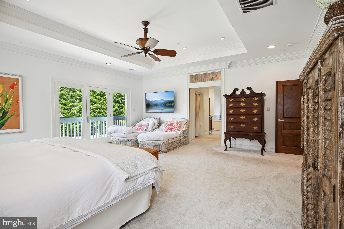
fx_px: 162
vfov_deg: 70.4
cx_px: 172
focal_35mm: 17
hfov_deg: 93.3
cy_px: 114
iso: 200
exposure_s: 1/13
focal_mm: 17
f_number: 9
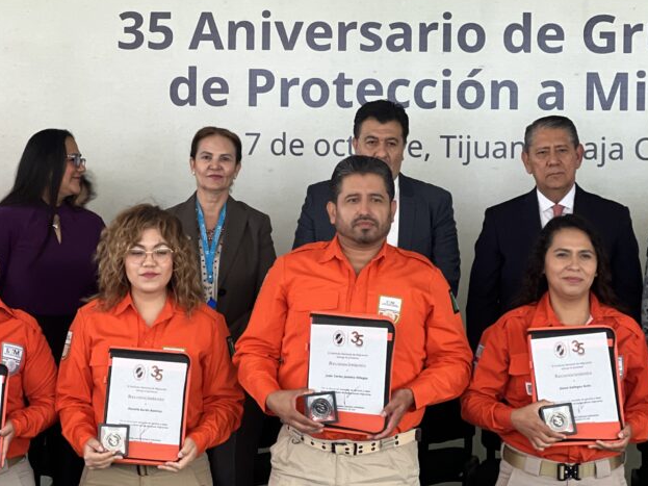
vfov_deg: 11.2
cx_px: 218
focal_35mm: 132
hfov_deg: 14.9
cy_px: 170
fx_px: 2471
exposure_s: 1/99
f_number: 2.8
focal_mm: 9
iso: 125
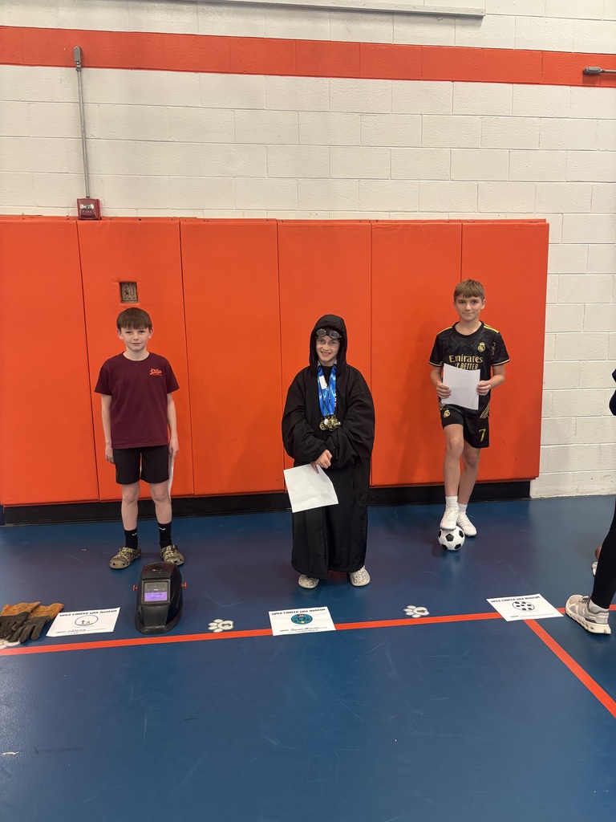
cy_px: 411
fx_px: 617
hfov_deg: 53.1
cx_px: 308
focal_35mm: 26
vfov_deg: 67.3
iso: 200
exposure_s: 1/60
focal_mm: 5.96
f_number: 1.6
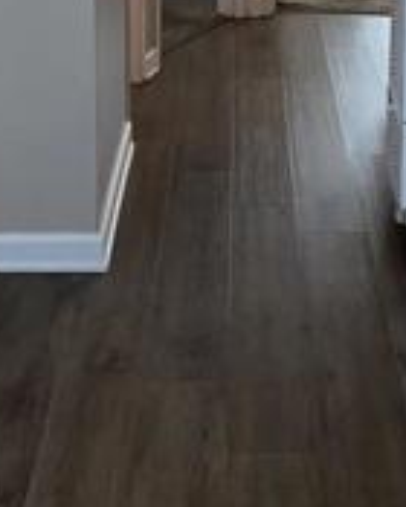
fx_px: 1397
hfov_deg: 16.5
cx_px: 281
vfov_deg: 19.8
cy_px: -41
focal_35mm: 93
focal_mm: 4.25
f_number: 1.8
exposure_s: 1/114
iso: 32
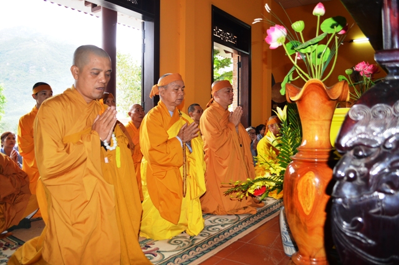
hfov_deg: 67.4
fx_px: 299
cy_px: 132
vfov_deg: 47.9
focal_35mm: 27
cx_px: 200
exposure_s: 1/80
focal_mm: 18
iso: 400
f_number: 4
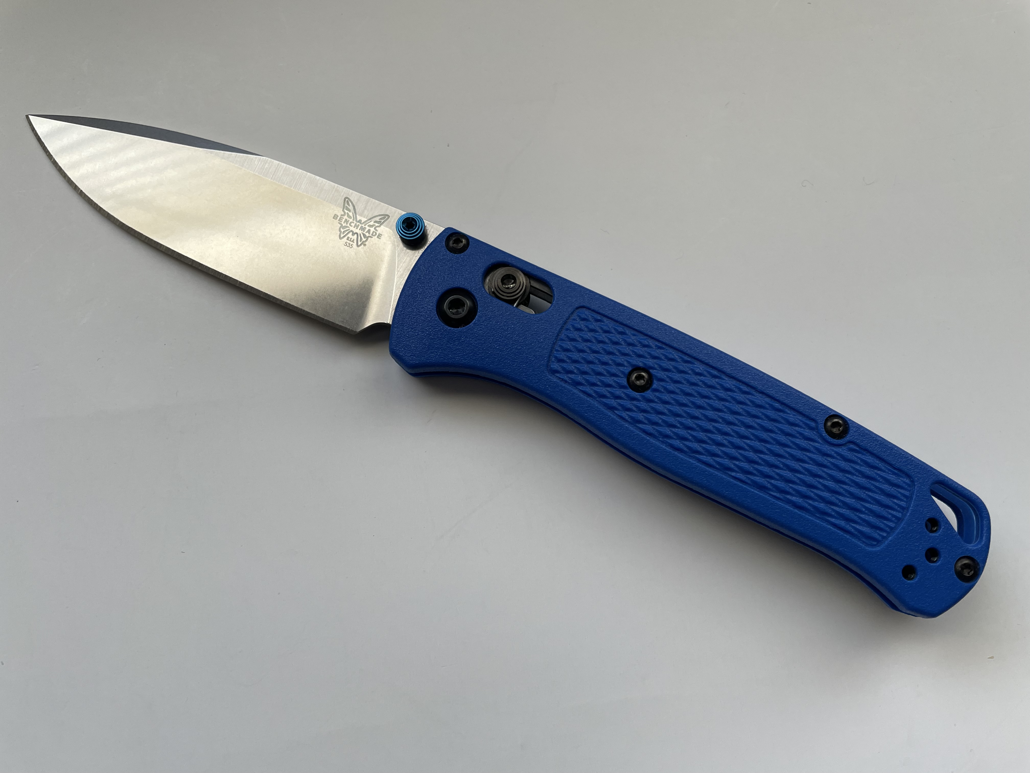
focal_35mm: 26
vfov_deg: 53.1
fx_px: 774
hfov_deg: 67.3
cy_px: 386
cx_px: 515
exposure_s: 1/120
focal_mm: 4.2
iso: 64
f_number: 1.6
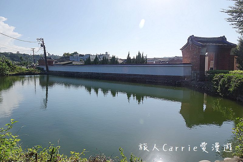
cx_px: 122
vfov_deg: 53.1
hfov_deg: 73.8
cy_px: 81
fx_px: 162
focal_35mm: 24
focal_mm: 8.8
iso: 100
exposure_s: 1/800
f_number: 5
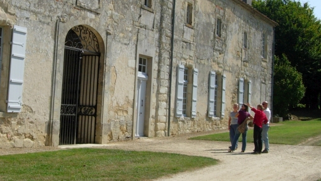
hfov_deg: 32.2
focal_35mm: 65
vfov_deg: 18.5
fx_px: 553
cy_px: 58
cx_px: 118
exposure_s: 1/966
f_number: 4.8
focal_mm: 7.8
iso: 64
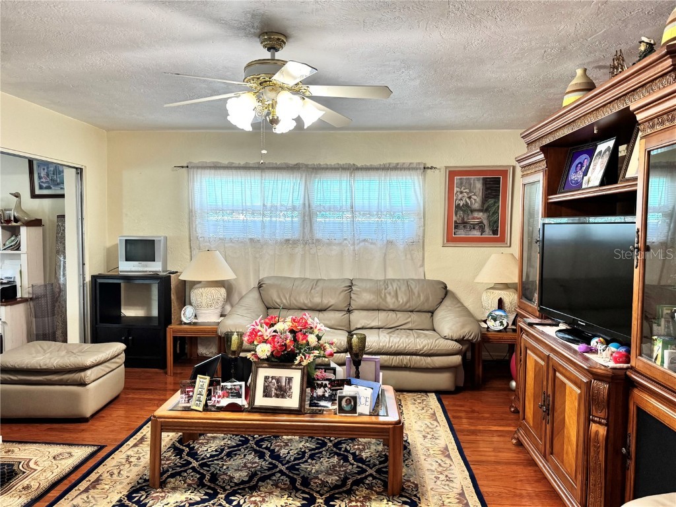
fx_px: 469
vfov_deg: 56.8
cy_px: 254
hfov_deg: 71.6
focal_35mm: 24
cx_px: 338
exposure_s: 1/60
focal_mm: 6.76
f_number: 1.78
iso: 160
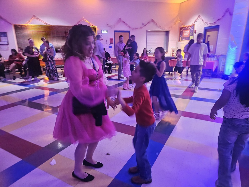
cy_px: 94
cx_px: 124
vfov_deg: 58.9
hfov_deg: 73.9
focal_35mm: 23
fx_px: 165
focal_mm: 5.4
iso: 1250
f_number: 1.8
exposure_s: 1/20
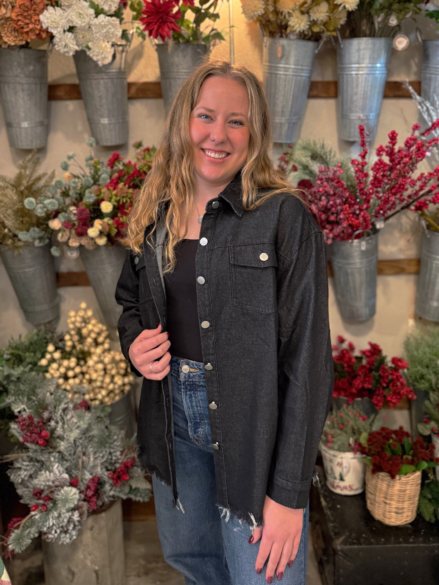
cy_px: 292
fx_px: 406
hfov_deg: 56.8
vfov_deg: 71.6
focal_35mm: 24
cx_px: 220
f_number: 1.78
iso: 800
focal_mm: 6.76
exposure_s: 1/40
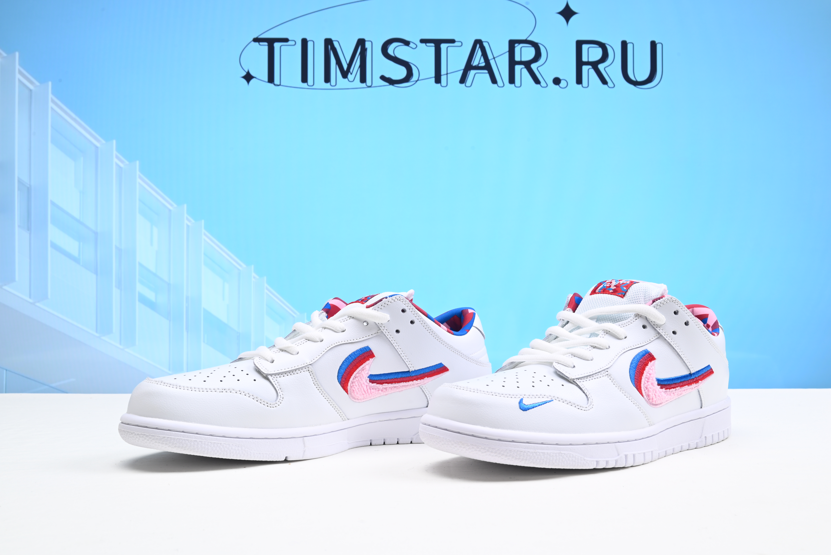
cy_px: 278
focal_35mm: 39
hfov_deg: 49.5
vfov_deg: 34.2
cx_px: 416
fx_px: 901
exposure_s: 1/2
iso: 100
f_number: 16
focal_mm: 39
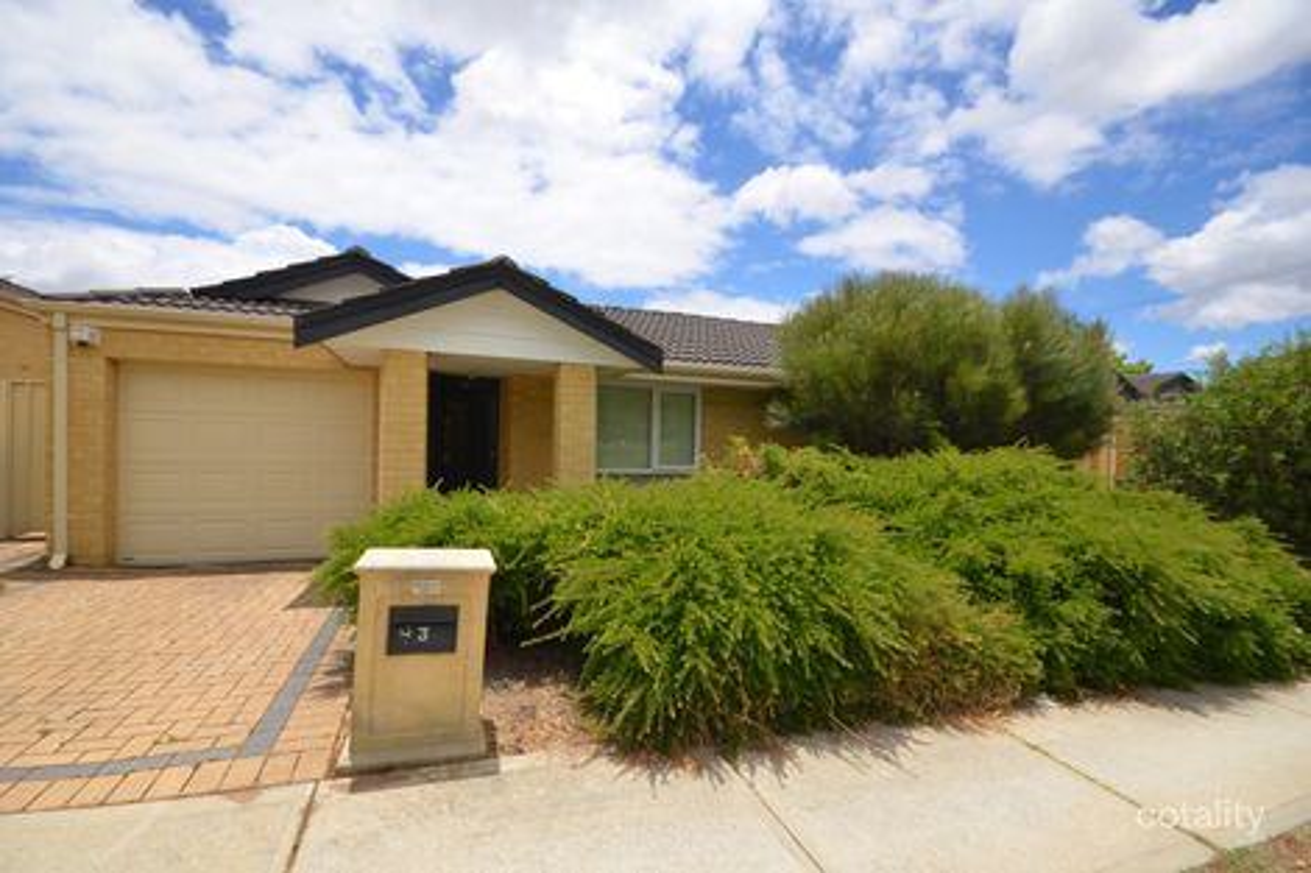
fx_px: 546
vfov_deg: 77.3
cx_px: 656
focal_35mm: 15
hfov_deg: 100.4
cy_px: 436
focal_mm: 10
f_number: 10
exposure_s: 1/250
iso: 100
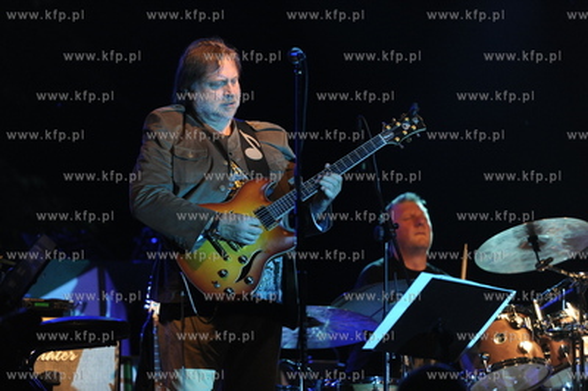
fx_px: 3264
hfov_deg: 10.3
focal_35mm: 200
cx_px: 294
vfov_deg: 6.9
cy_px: 196
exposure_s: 1/400
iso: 6400
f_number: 2.8
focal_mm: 200
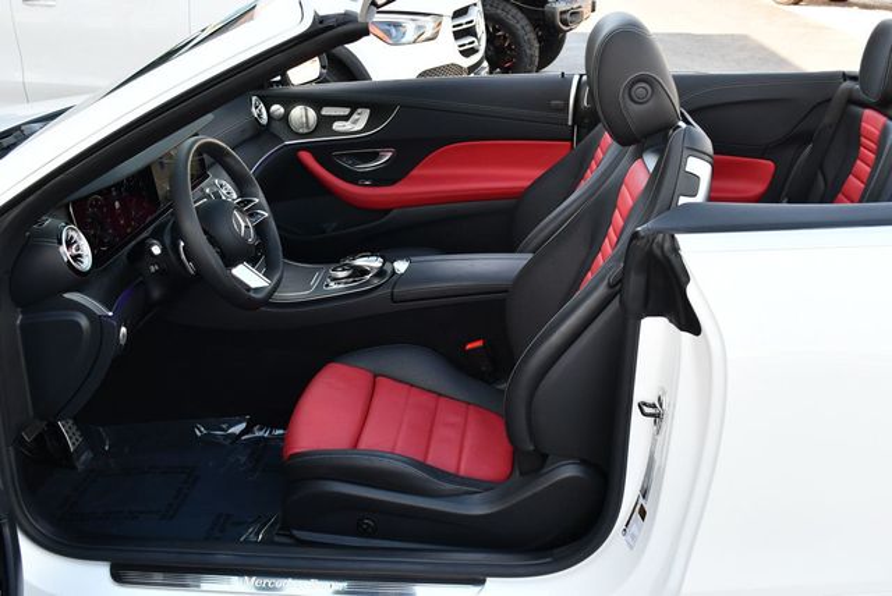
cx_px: 446
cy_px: 298
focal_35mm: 40
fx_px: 992
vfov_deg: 33.5
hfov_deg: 48.4
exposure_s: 1/250
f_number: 5.6
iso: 400
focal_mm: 20
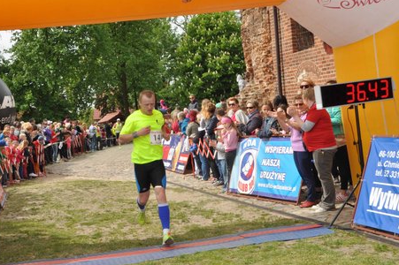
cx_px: 121
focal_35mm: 63
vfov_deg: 21.6
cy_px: 145
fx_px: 695
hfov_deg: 31.7
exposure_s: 1/200
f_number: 25
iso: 640
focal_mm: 29
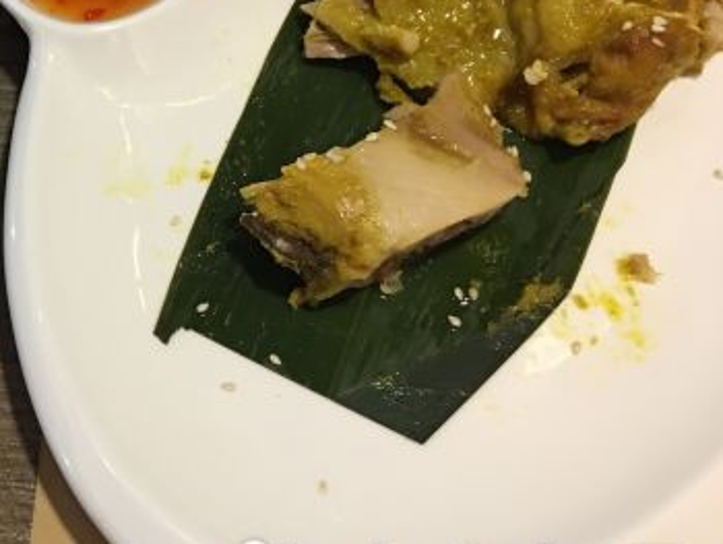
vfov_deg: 25.0
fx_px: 1212
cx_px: 12
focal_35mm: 58
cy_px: 154
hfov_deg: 31.0
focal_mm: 4.15
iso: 100
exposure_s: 1/10
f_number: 2.2
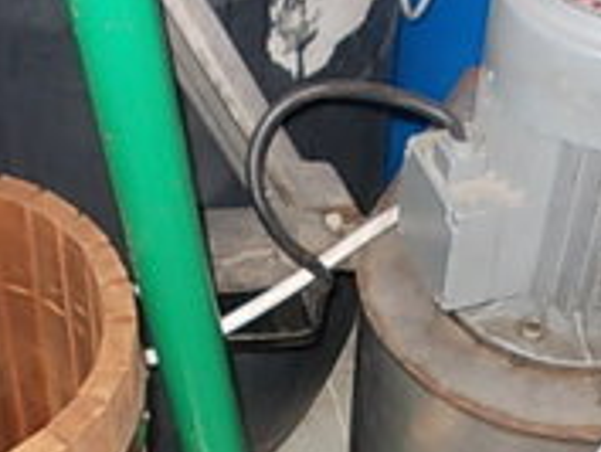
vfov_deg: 17.0
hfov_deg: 22.7
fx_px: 1494
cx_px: 268
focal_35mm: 86
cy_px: 391
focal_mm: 5.3
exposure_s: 1/30
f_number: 3.1
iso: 200
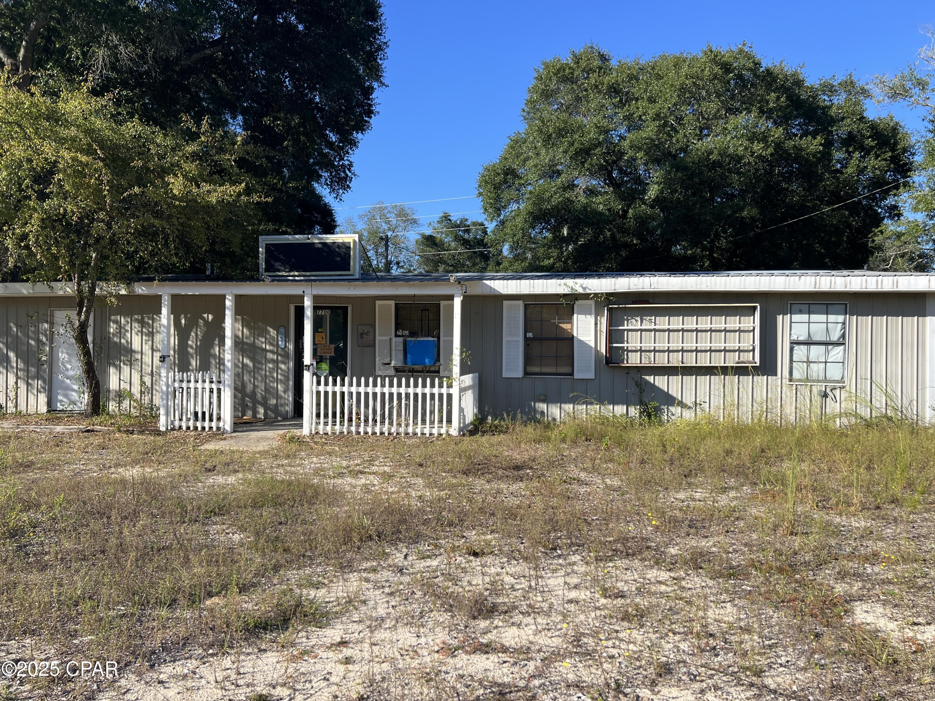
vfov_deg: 53.1
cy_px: 350
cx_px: 468
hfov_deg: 67.3
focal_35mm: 26
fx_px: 702
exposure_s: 1/2571
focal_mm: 5.7
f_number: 1.5
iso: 50
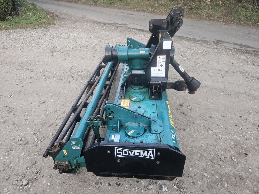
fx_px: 172
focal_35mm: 23
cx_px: 130
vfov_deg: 58.9
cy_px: 97
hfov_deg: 73.9
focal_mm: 5.4
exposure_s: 1/100
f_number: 1.8
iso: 320
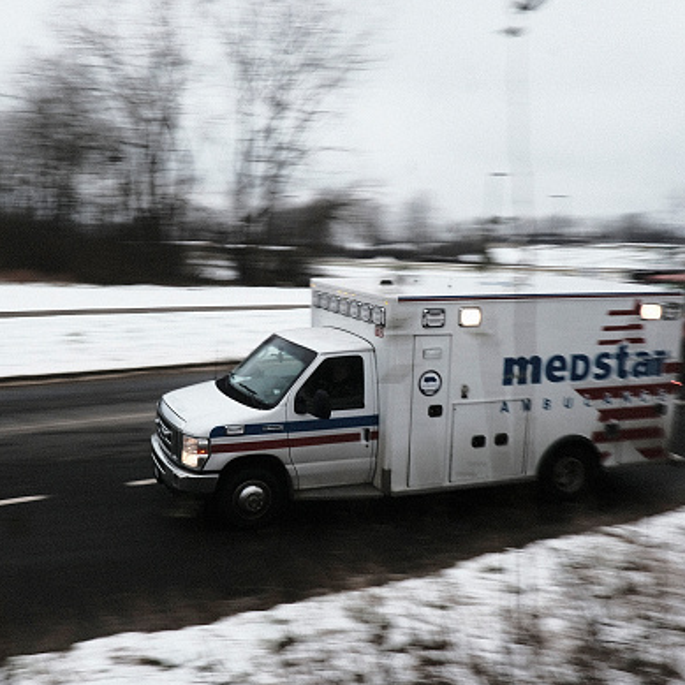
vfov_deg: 47.2
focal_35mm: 35
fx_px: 784
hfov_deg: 47.1
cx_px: 292
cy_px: 345
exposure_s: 1/30
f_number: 13
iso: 320
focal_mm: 18
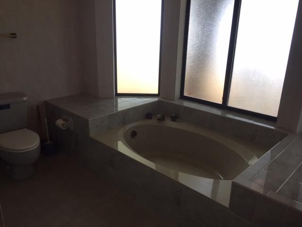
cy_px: 114
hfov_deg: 61.7
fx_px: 253
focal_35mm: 29
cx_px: 151
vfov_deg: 48.2
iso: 50
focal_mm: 4.15
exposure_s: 1/120
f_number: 2.2
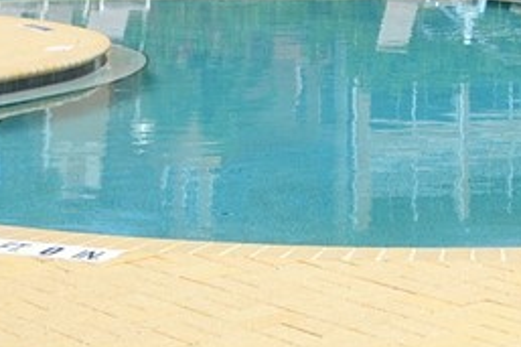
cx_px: 693
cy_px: -164
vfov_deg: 10.4
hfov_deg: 15.3
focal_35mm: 127
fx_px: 1837
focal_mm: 20
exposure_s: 1/250
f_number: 8
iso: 100
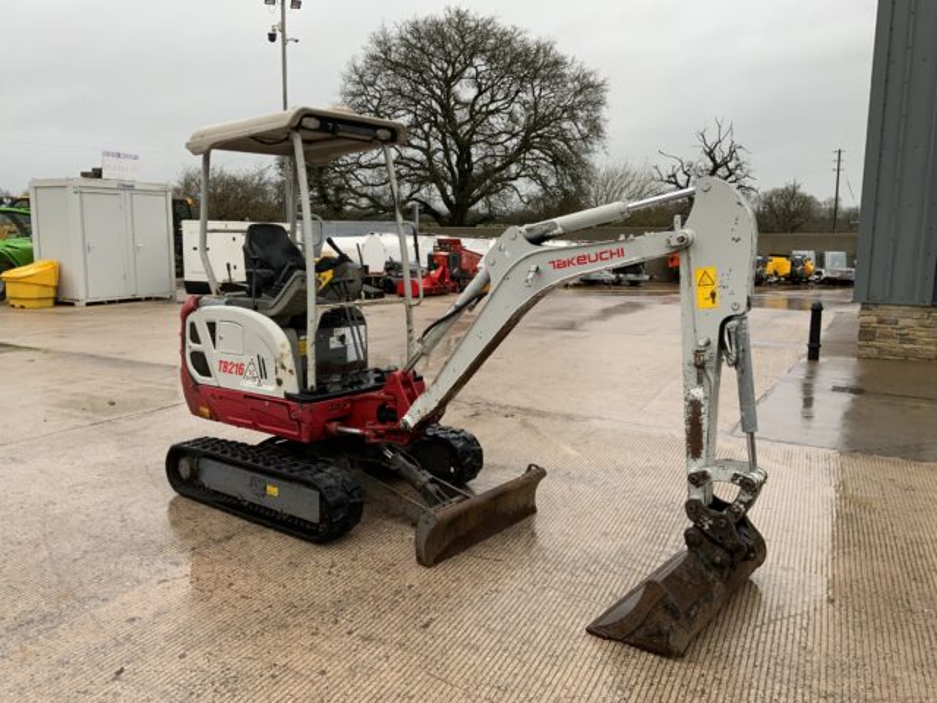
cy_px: 352
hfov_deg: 61.7
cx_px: 468
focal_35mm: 29
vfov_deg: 48.2
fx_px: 785
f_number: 1.8
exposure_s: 1/122
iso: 32
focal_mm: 3
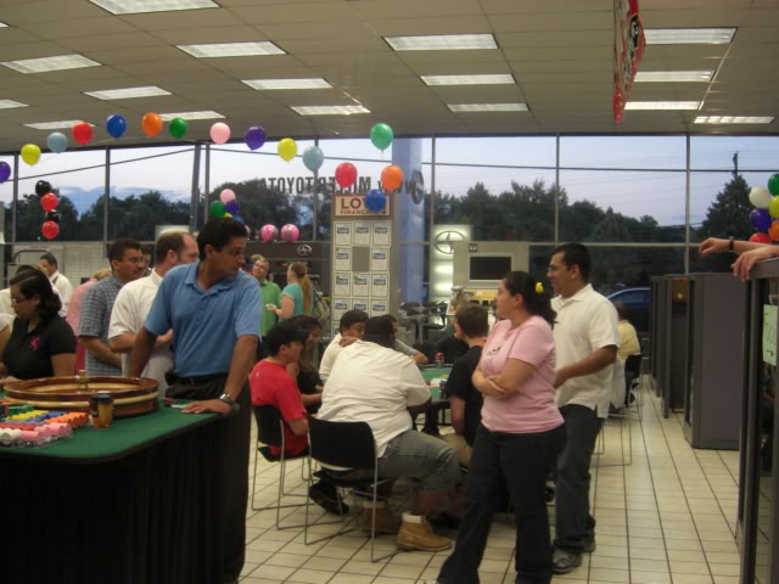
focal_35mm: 38
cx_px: 390
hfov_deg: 49.0
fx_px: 855
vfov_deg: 37.7
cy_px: 292
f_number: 2.8
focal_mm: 7.9
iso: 400
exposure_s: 1/100
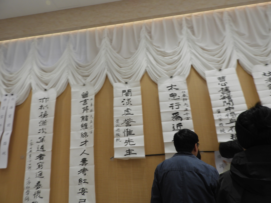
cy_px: 102
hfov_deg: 71.6
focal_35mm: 24
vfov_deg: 56.8
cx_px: 136
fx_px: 188
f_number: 3.3
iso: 100
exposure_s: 1/30
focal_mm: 4.3
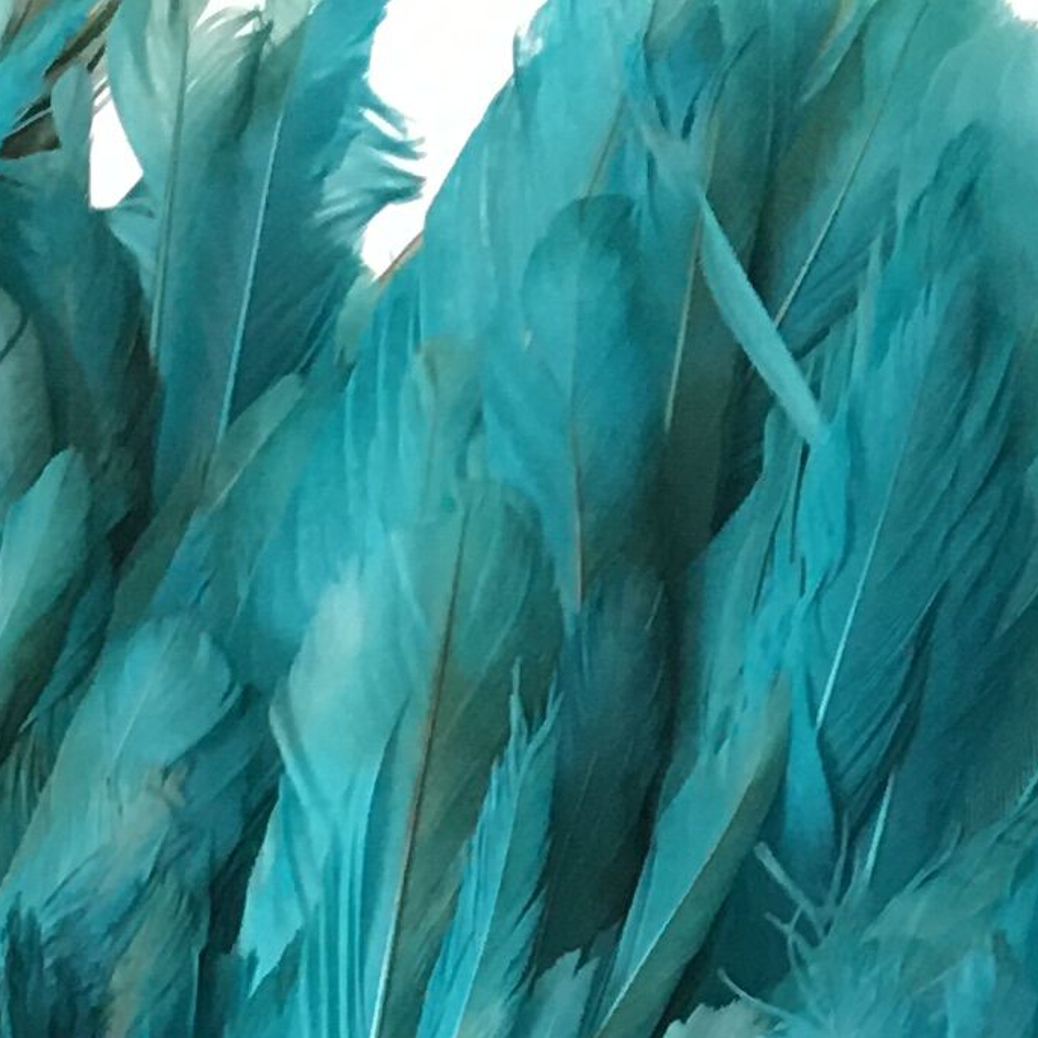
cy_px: 3056
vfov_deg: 9.3
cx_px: -276
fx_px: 5123
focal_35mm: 151
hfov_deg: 11.3
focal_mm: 4.15
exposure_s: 1/17
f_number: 2.2
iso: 50
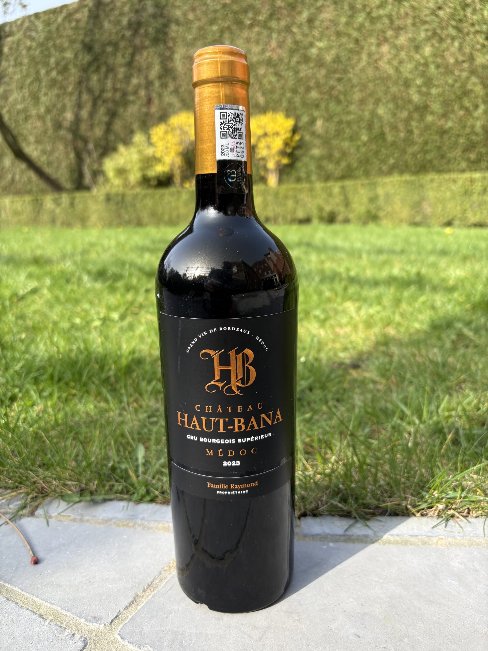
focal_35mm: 26
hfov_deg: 53.1
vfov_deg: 67.3
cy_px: 326
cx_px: 244
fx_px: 489
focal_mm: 5.96
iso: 50
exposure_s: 1/701
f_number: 1.6
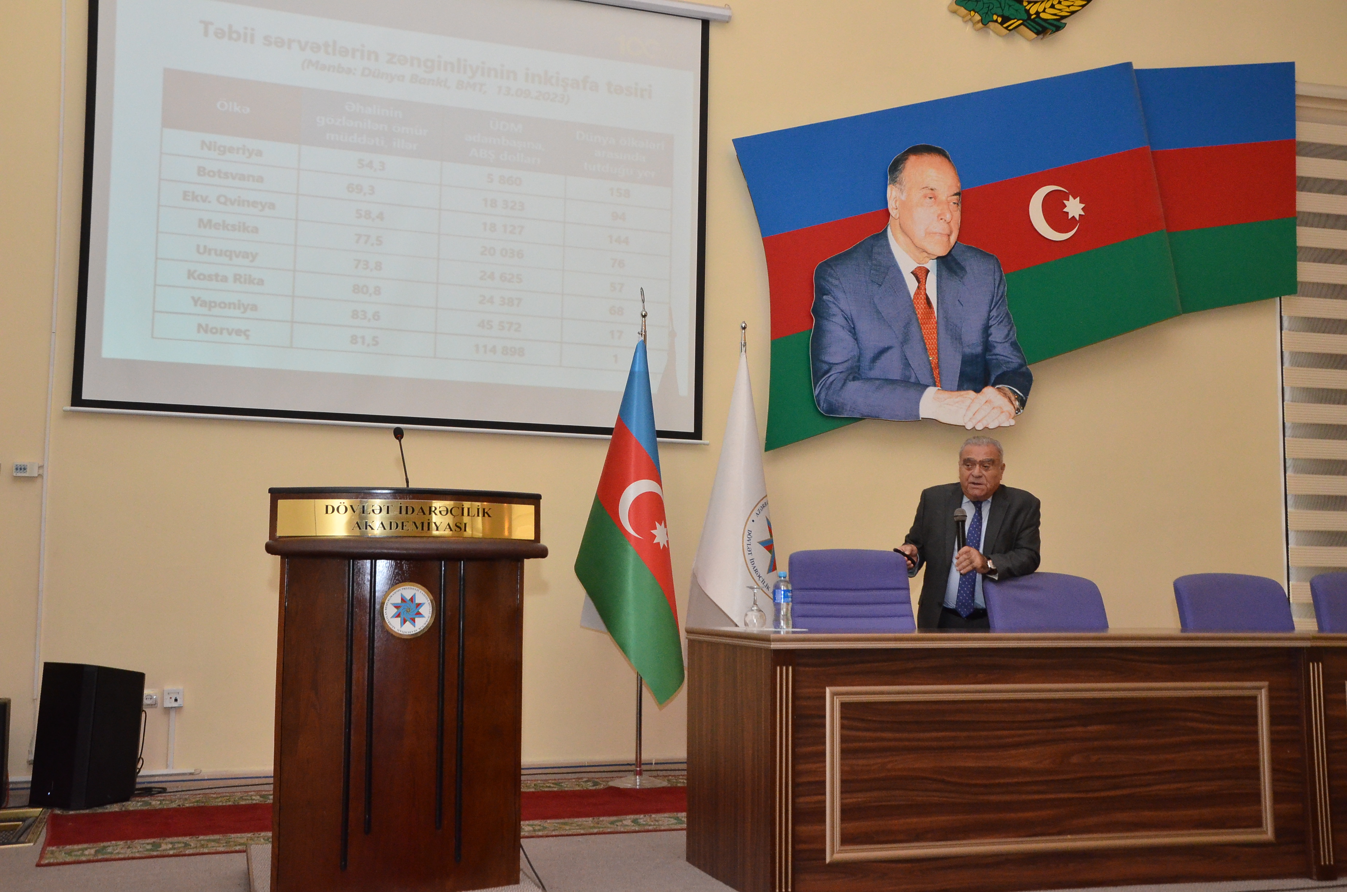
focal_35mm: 38
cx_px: 674
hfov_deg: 51.4
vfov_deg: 35.3
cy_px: 446
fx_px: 1400
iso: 2200
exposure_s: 1/200
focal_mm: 25
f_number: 6.3
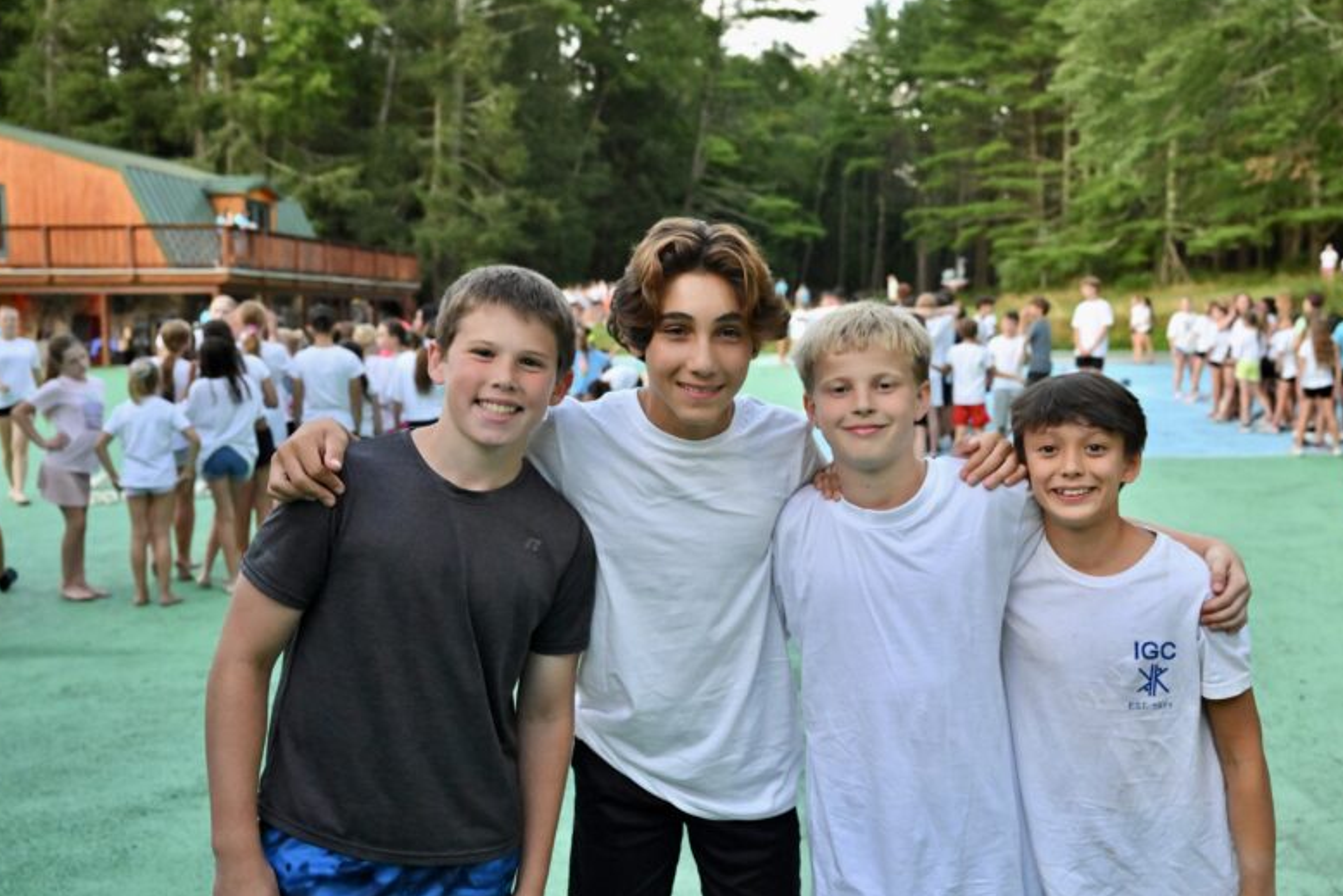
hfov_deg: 51.1
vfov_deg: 35.4
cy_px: 454
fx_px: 1402
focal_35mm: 38
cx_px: 751
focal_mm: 32.5
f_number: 4.5
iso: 5000
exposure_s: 1/1000
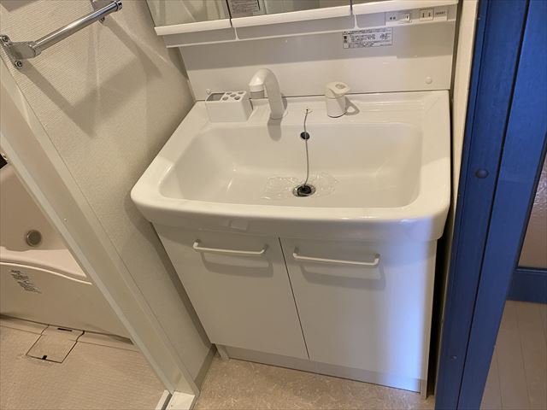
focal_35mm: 26
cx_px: 274
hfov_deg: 67.3
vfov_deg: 53.1
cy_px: 205
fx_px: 411
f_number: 1.8
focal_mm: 4.25
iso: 200
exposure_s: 1/50
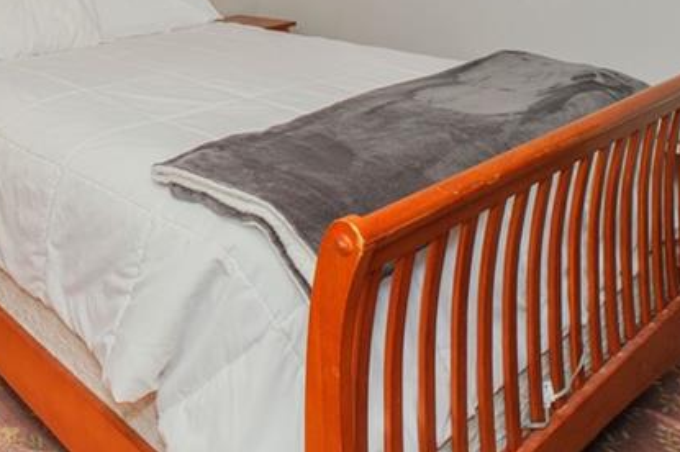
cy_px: -88
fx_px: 698
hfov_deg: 46.5
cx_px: 59
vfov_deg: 30.5
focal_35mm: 37
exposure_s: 1/60
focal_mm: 10
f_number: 8
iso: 400
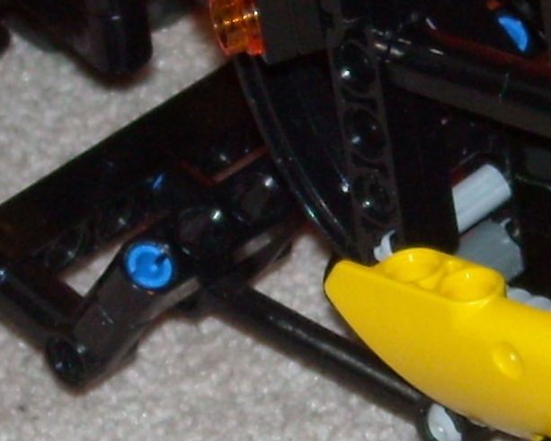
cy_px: 243
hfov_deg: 4.9
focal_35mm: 395
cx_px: 496
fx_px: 6439
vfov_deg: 3.9
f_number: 3.9
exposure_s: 1/60
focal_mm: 12.3
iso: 200
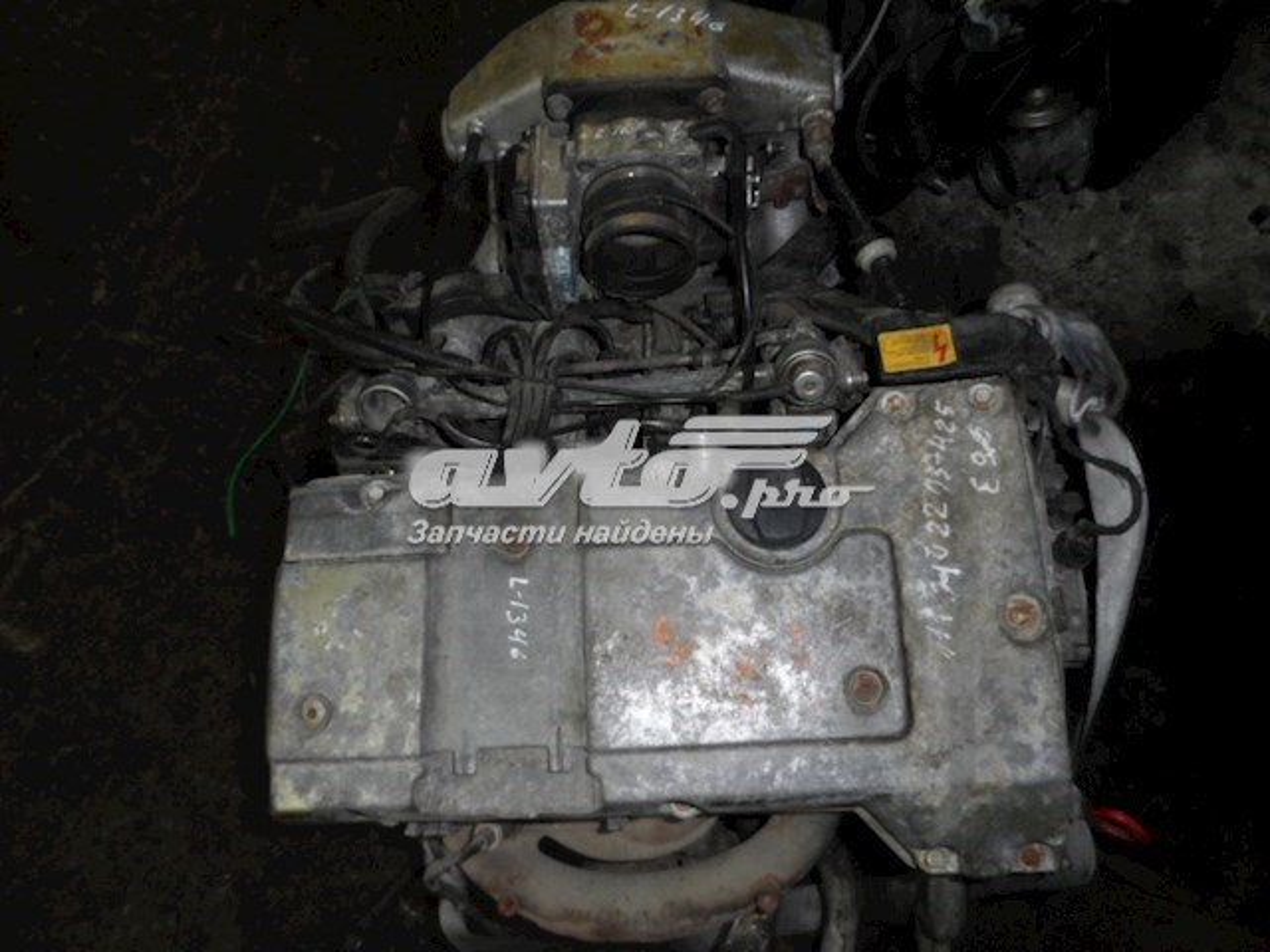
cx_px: 635
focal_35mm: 24
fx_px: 881
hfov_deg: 71.6
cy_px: 476
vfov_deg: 56.8
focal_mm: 4
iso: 400
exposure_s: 1/20
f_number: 3.2
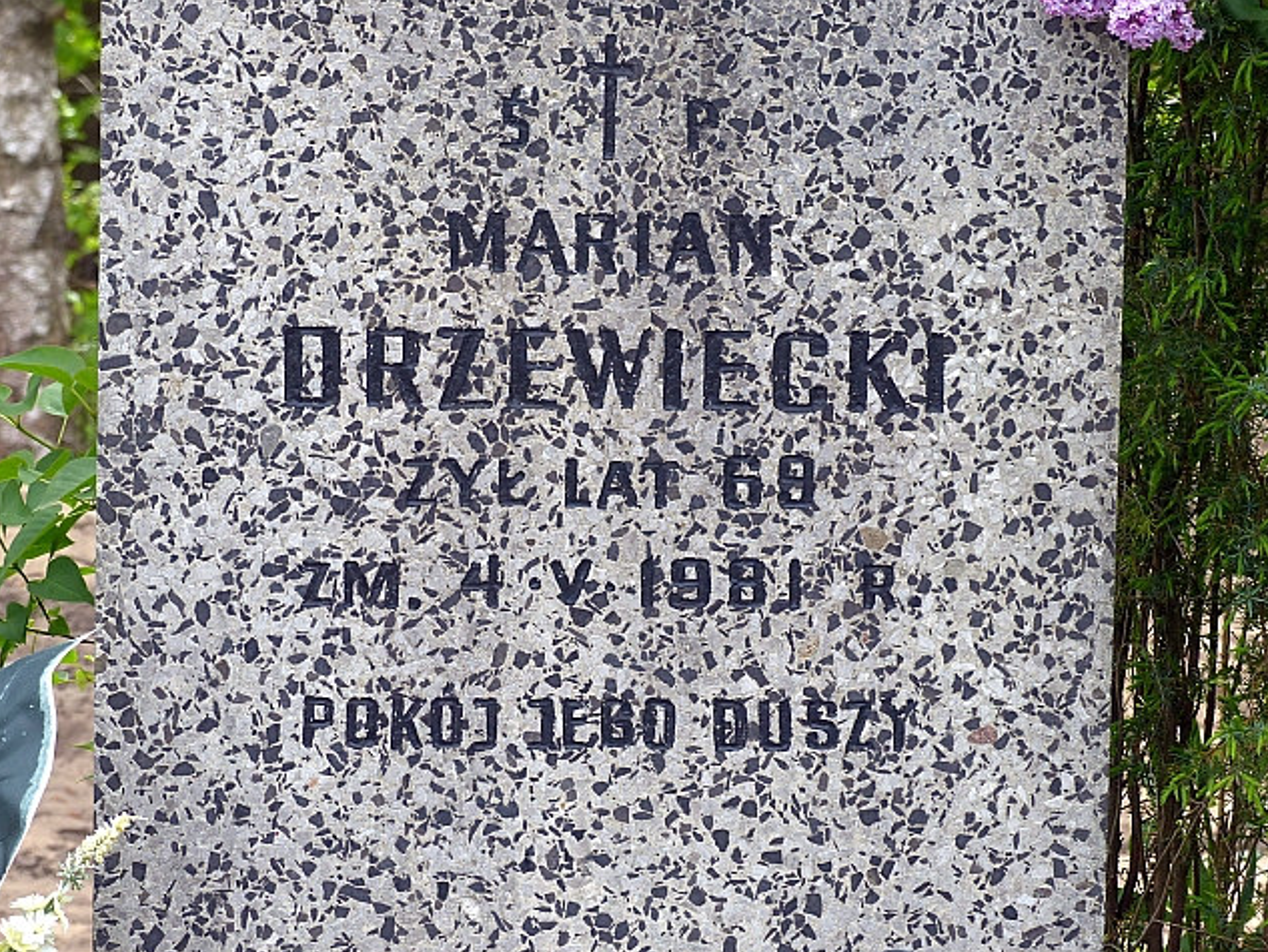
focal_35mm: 180
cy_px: 479
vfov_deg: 8.3
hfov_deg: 11.0
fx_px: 6595
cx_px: 635
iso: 100
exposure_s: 1/200
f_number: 4
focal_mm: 32
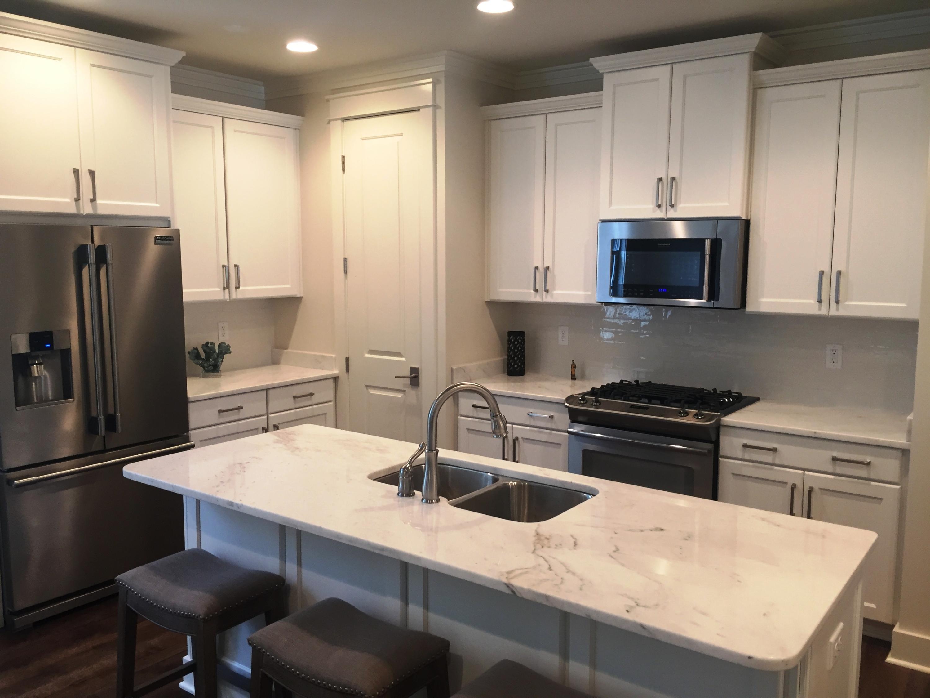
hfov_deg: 61.7
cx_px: 465
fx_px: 779
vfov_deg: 48.2
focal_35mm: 29
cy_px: 349
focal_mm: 4.15
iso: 80
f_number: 2.2
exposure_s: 1/30
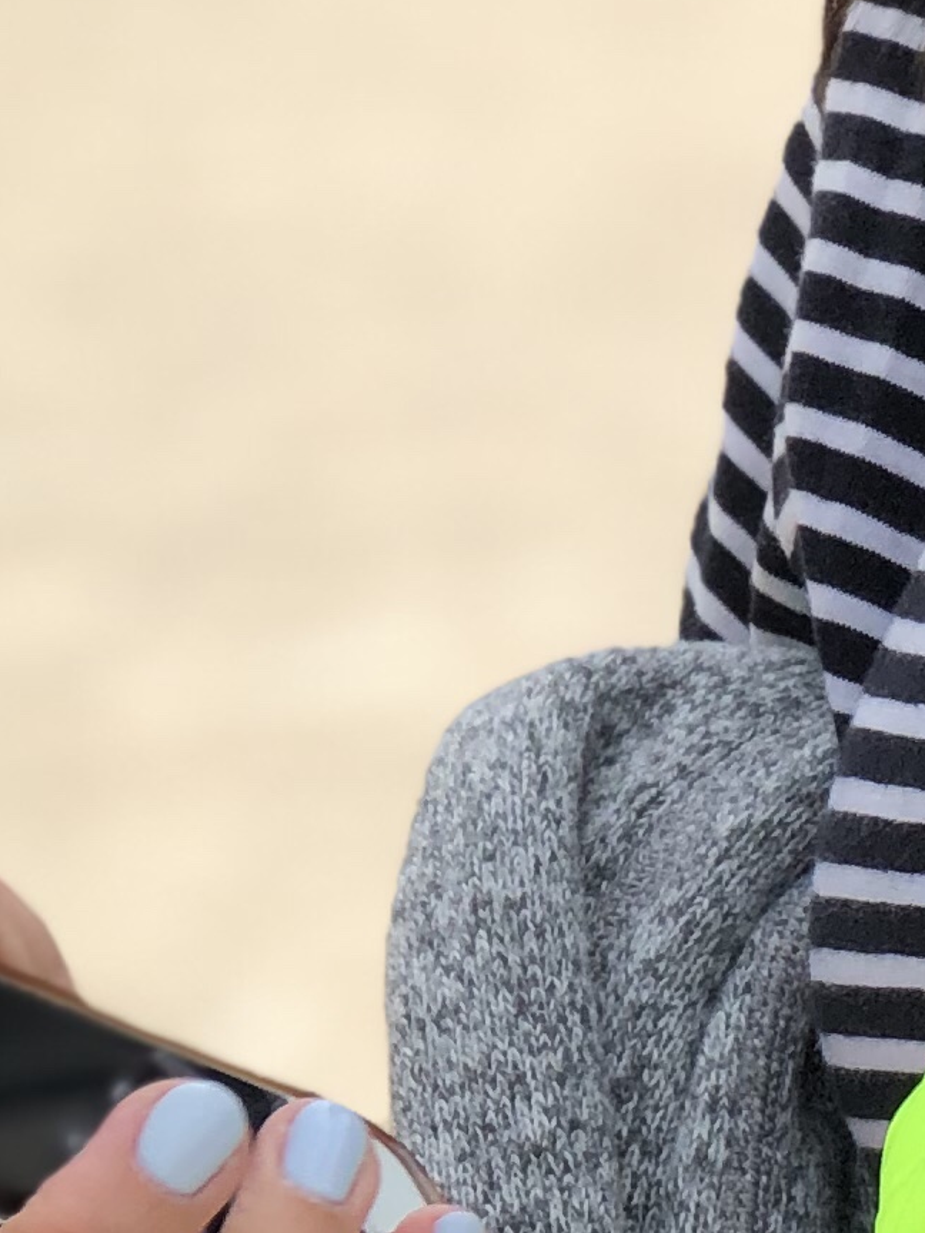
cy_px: 1988
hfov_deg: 5.5
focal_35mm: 266
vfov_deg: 7.3
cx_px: 1699
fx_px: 9477
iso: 20
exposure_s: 1/585
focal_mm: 6.6
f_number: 2.8
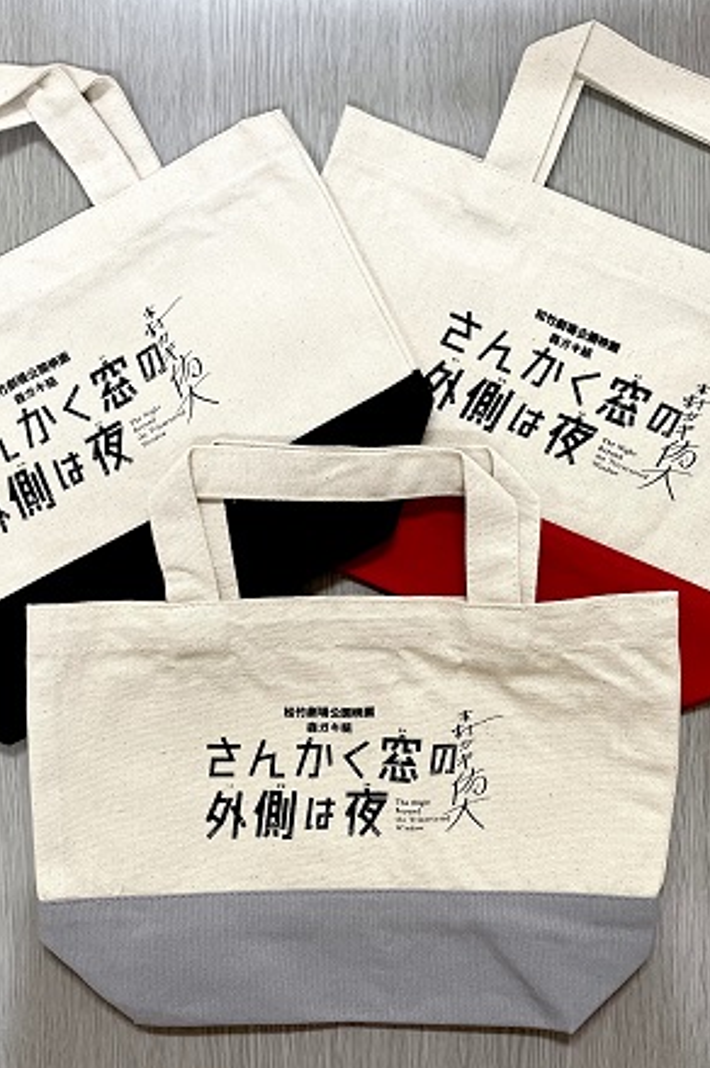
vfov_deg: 51.9
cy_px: 533
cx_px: 336
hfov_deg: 35.9
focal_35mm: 37
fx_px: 1096
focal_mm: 4.2
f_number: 1.6
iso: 100
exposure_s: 1/100
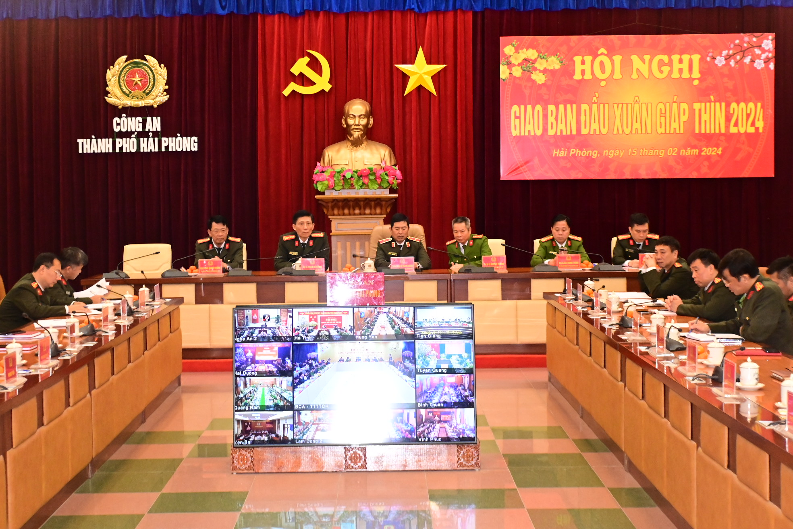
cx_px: 396
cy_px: 264
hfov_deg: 31.9
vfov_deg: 21.6
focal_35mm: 63
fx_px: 1388
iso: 4000
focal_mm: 42
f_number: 4.5
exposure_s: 1/200
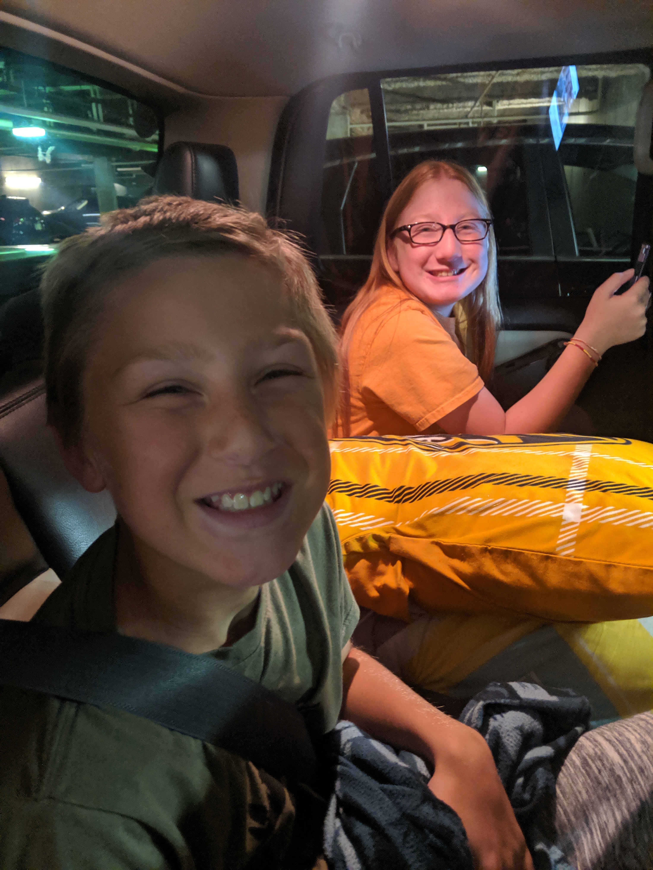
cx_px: 326
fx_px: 679
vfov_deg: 65.3
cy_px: 435
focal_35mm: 27
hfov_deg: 51.4
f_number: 1.8
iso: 478
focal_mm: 4.44
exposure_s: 1/8.58
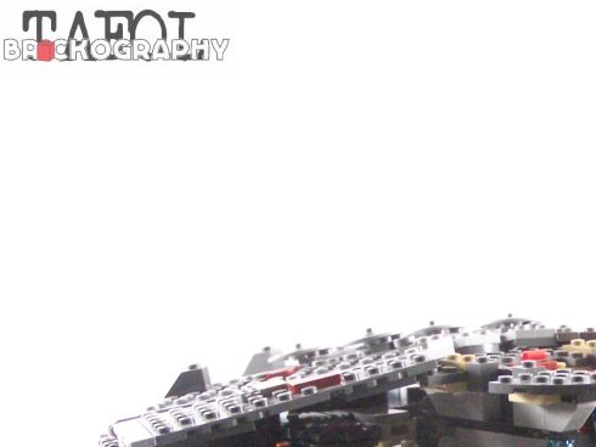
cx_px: 605
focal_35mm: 117
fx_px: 2015
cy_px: 452
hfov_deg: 16.5
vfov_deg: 12.5
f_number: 3.1
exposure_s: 1/45
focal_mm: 9.3
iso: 400
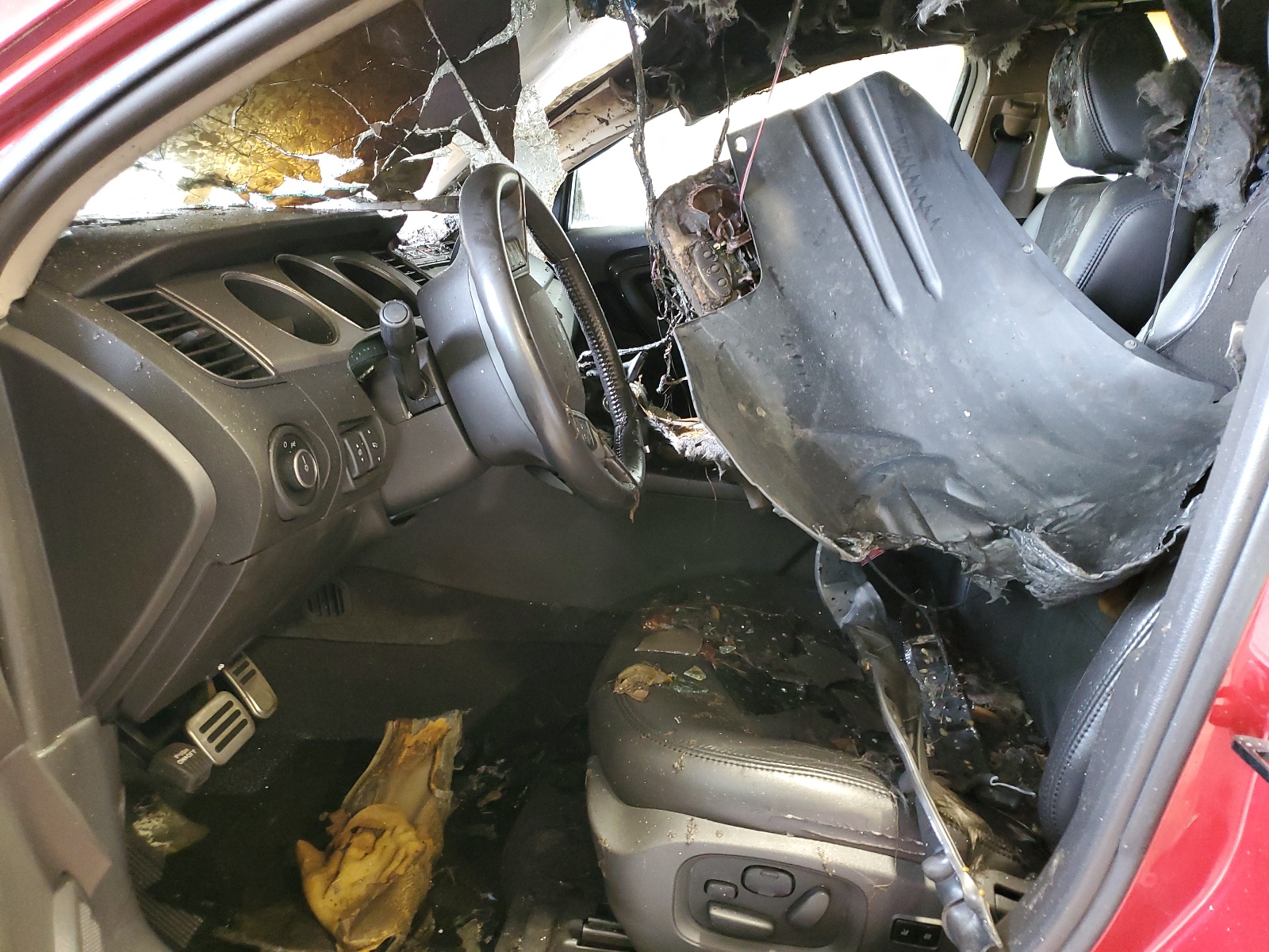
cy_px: 476
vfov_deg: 53.1
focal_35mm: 26
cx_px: 634
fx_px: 953
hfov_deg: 67.3
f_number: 1.5
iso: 293
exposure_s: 1/20
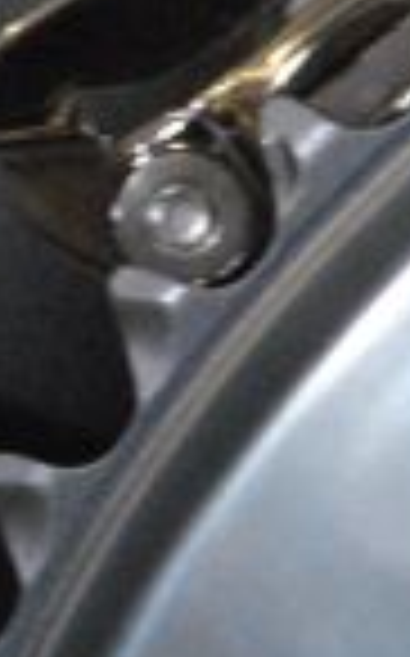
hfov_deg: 3.5
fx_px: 6628
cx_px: 1271
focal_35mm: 370
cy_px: -454
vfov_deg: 5.6
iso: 1600
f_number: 5.3
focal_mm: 44
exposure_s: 1/20
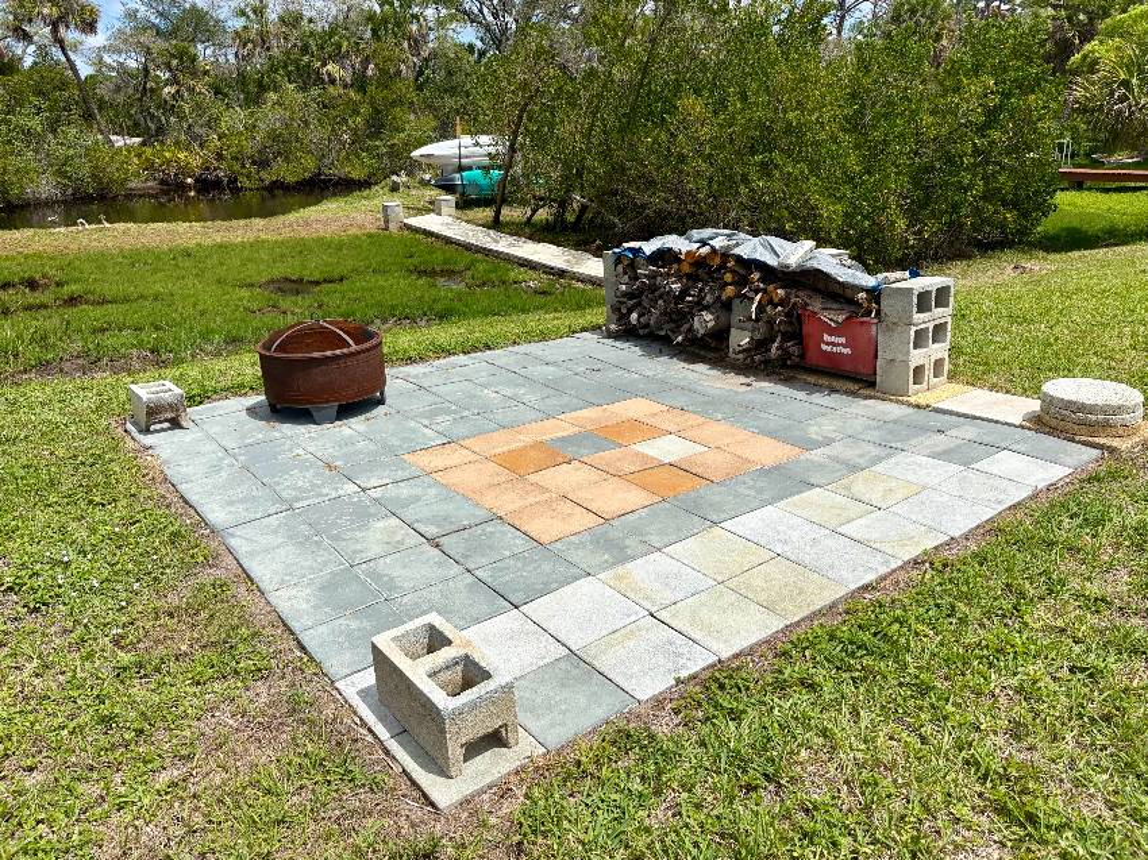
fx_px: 862
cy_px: 430
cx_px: 574
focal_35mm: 26
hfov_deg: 67.3
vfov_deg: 53.0
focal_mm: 5.96
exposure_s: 1/7813
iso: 50
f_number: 1.6
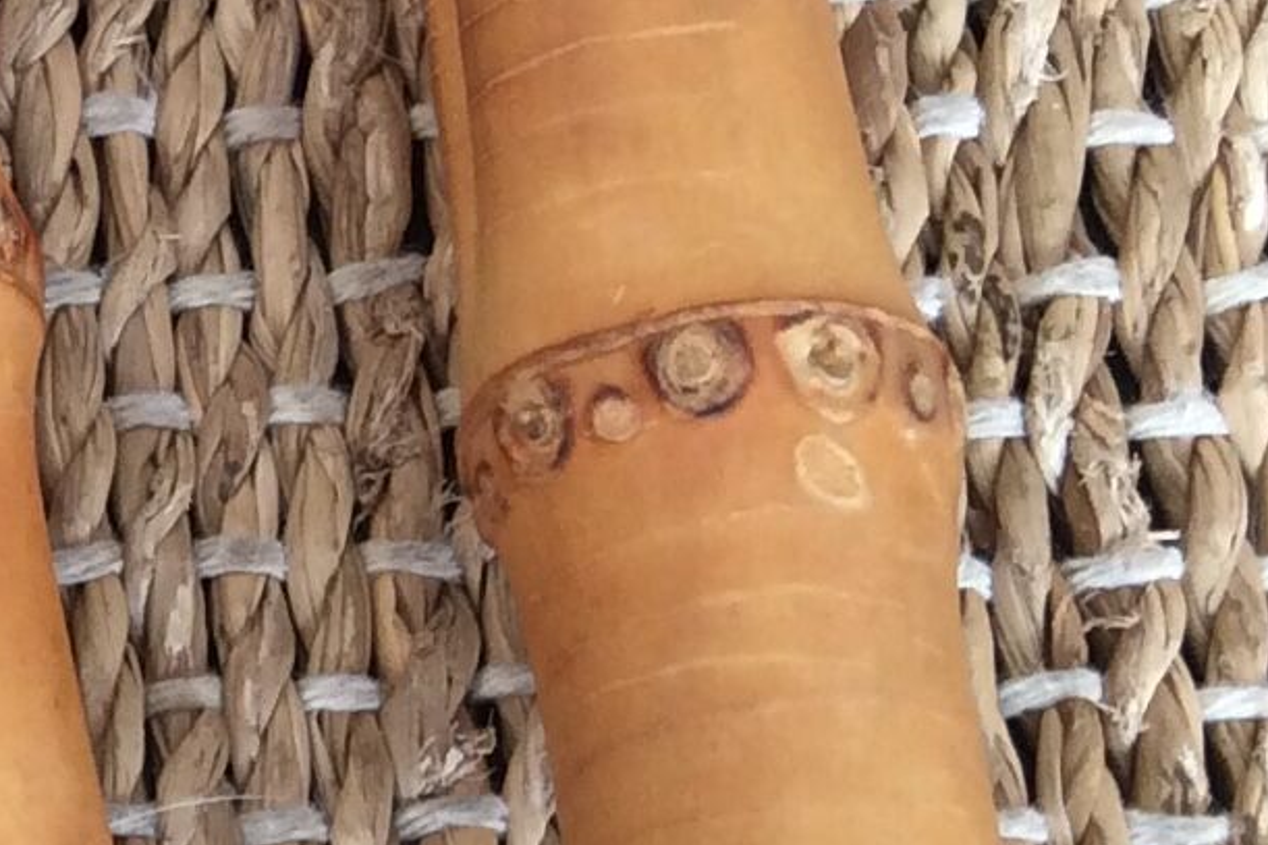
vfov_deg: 9.7
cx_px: -585
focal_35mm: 141
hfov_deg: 13.7
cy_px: 347
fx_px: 4965
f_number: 2.4
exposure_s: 1/25
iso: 40
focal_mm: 3.3
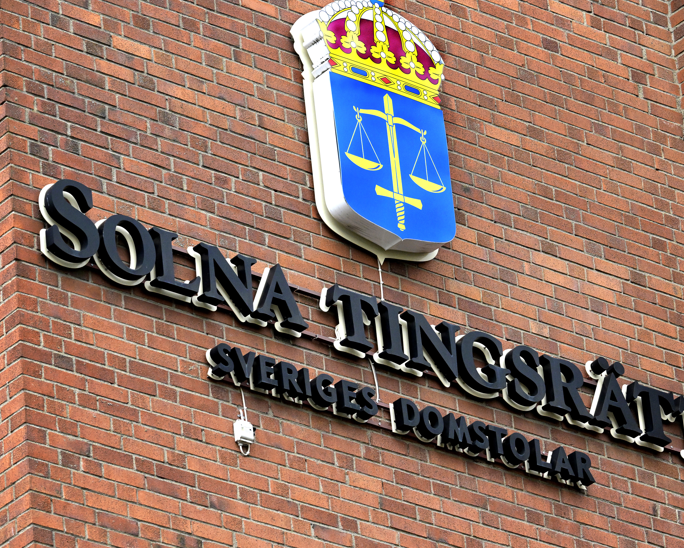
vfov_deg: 6.0
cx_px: 405
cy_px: 258
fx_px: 5244
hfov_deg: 7.5
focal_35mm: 259
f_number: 6.3
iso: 3600
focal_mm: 185
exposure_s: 1/1250
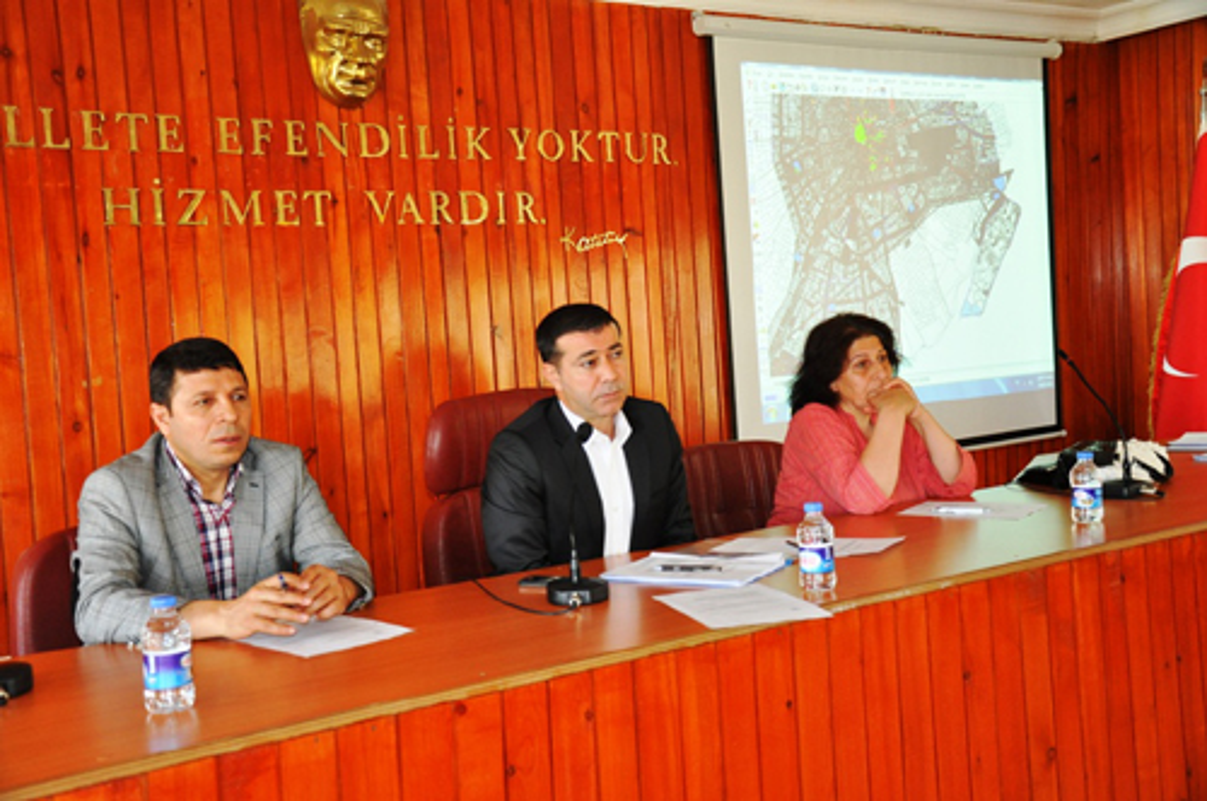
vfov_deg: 35.4
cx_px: 604
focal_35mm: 38
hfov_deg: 51.3
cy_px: 400
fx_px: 1256
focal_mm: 25
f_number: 4
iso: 800
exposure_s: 1/60
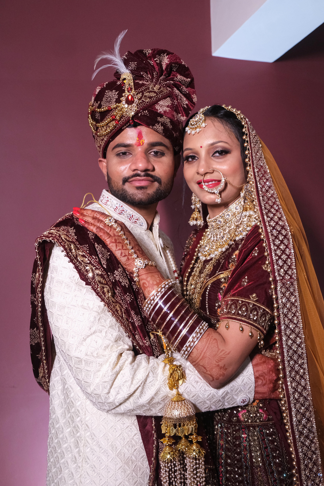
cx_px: 162
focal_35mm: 32
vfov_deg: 58.7
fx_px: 432
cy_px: 243
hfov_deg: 41.1
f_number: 3.2
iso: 1600
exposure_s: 1/100
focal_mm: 21.4
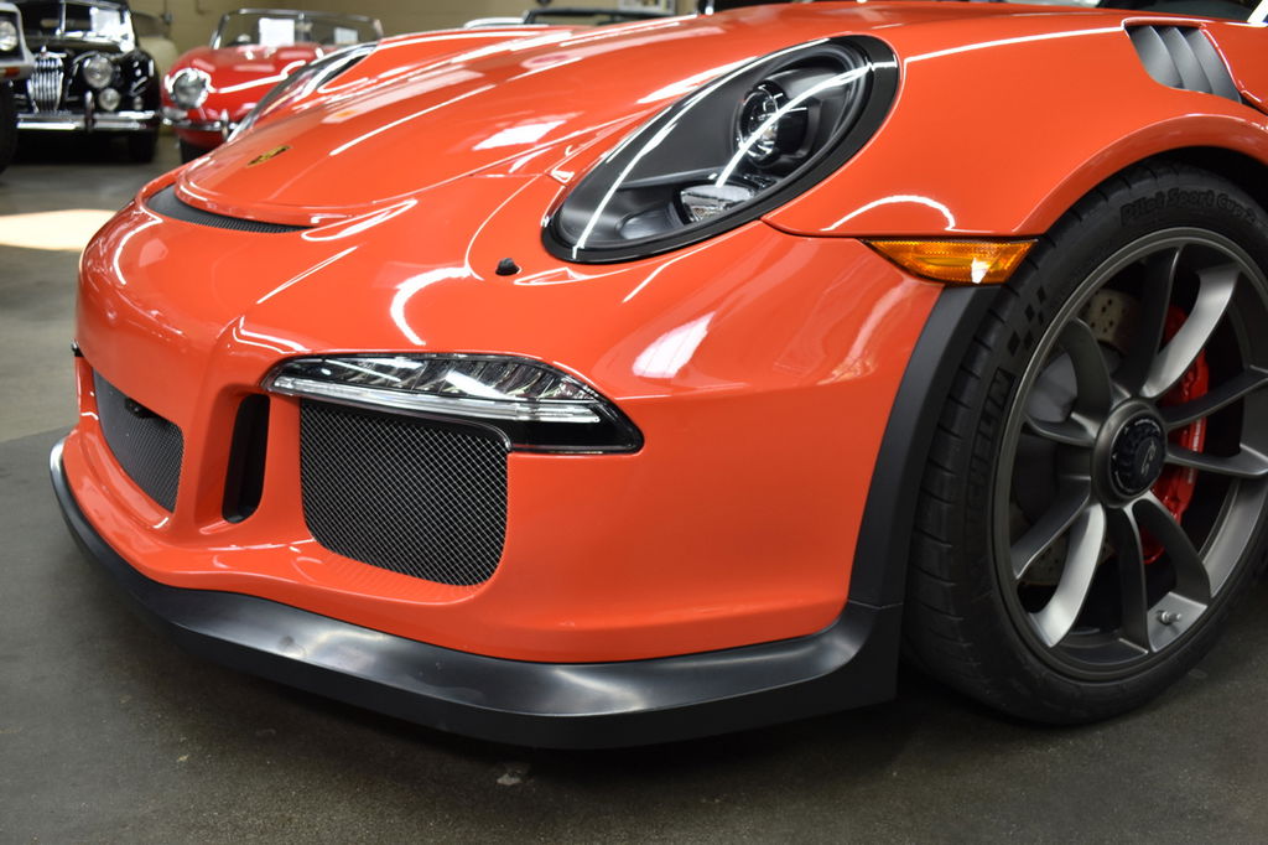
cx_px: 634
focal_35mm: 36
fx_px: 1268
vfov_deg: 36.8
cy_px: 422
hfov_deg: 53.1
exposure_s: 1/40
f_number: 4
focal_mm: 24
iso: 450
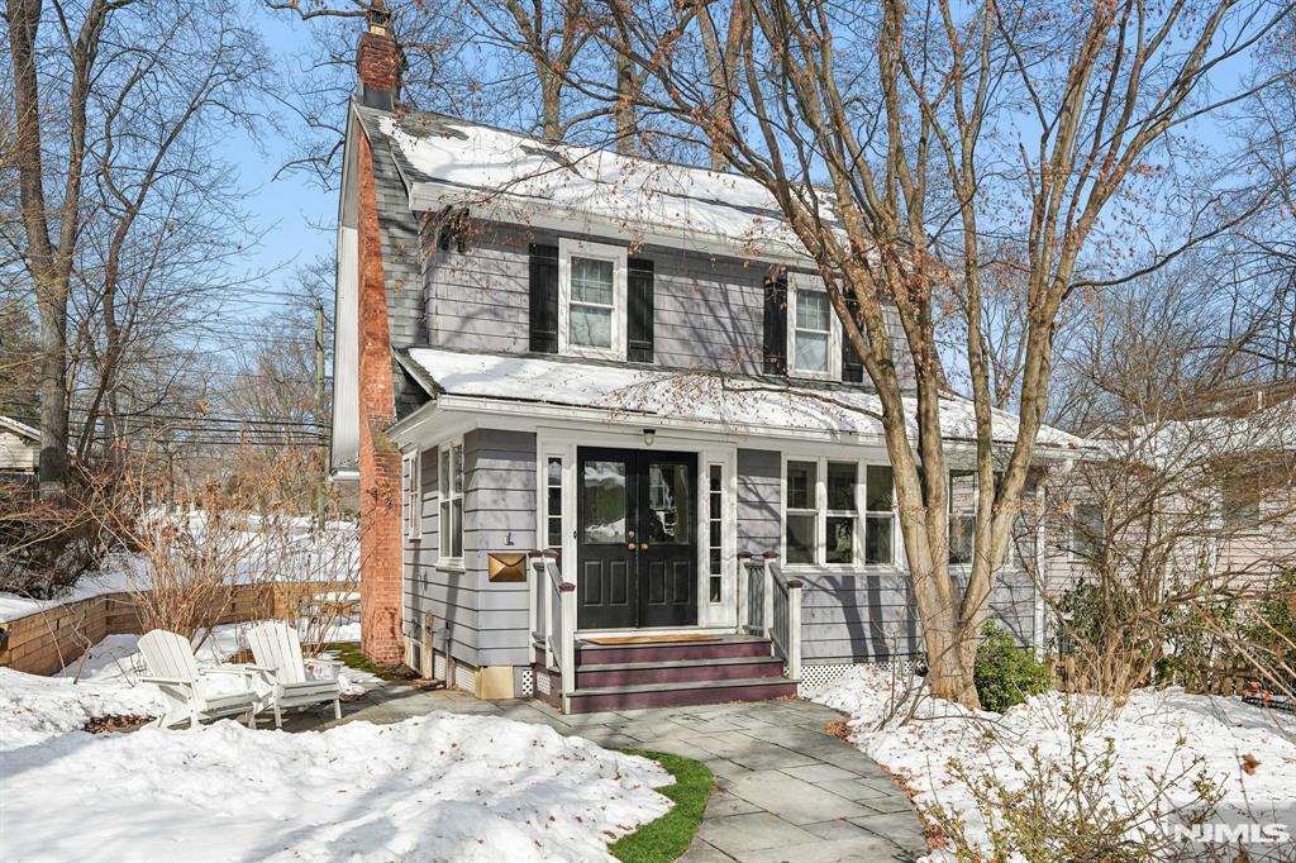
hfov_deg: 73.8
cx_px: 648
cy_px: 432
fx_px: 864
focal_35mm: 24
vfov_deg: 53.1
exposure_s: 1/3200
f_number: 5
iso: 400
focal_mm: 16
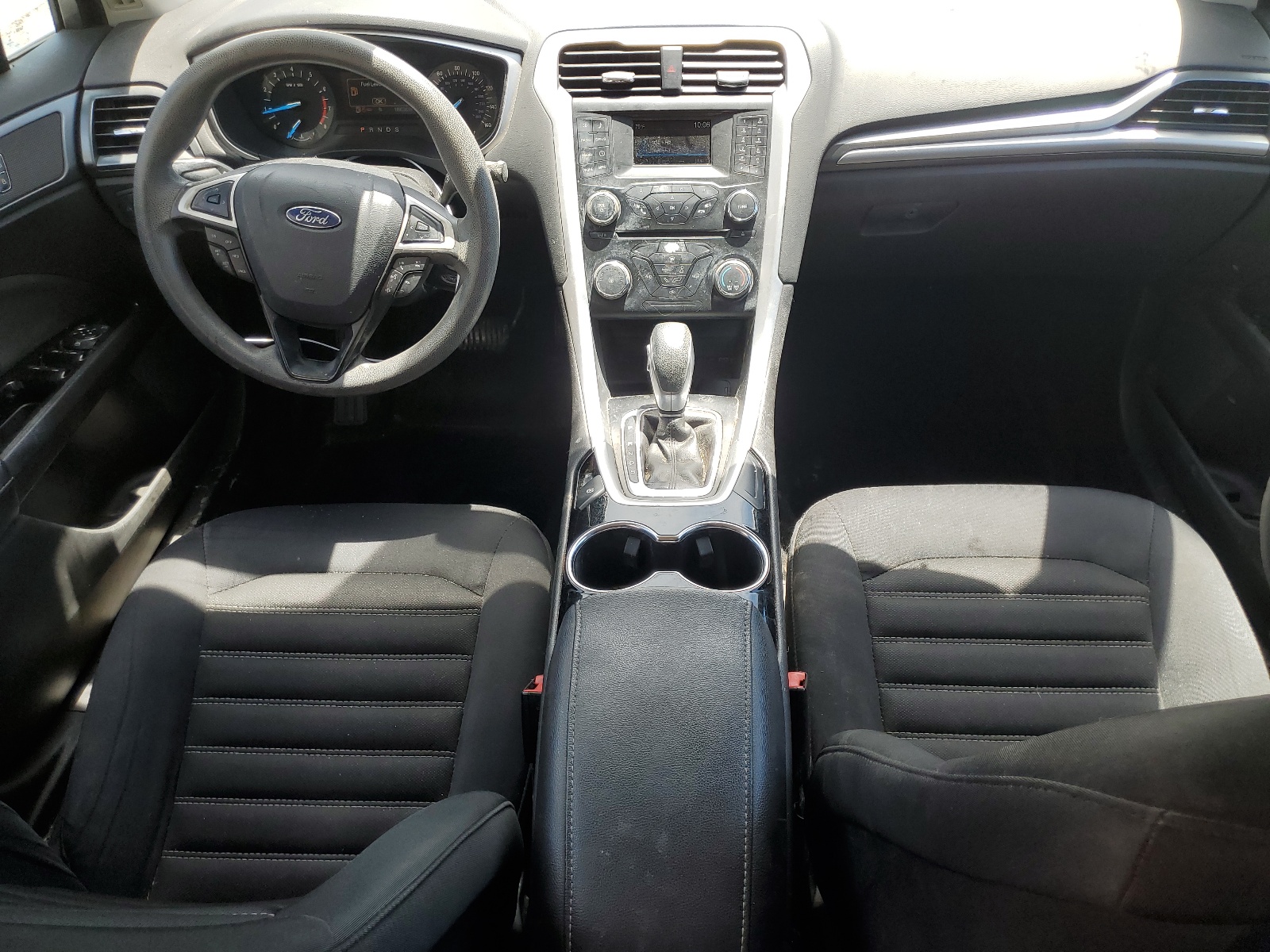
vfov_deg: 53.1
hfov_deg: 67.3
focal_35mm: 26
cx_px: 635
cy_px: 476
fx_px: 954
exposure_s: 1/400
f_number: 1.5
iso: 50
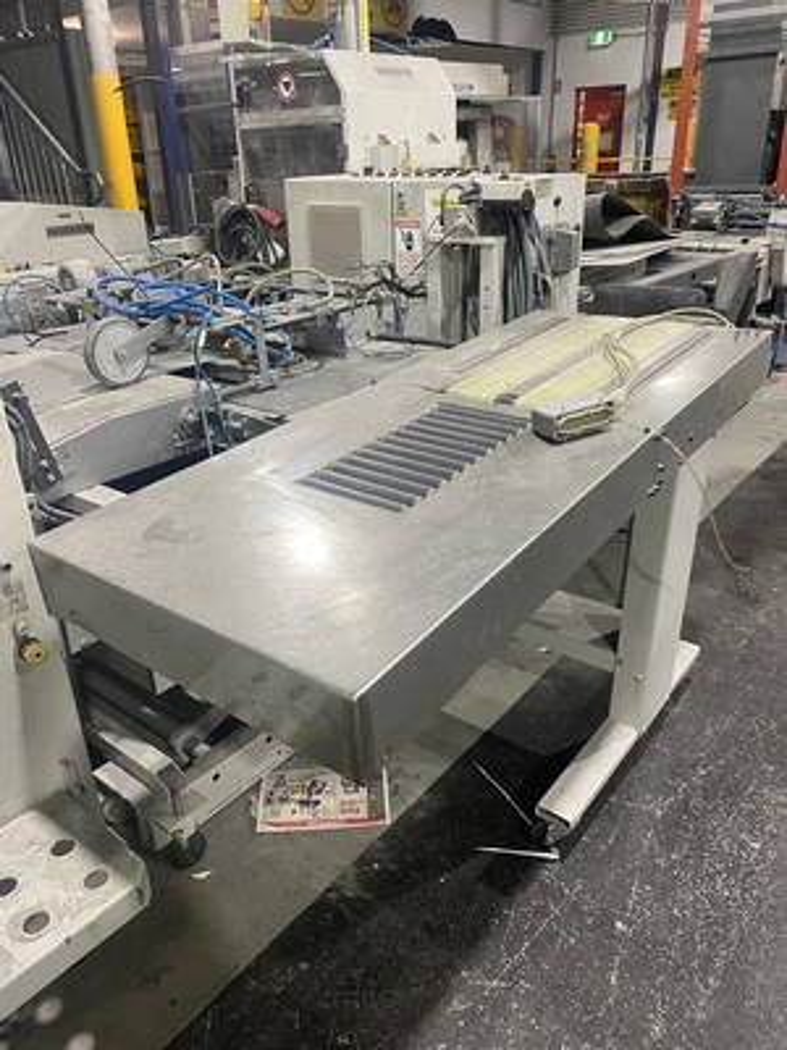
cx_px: 394
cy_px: 525
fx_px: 788
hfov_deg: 53.1
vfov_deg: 67.3
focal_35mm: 26
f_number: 1.8
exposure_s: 1/50
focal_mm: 4.25
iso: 200
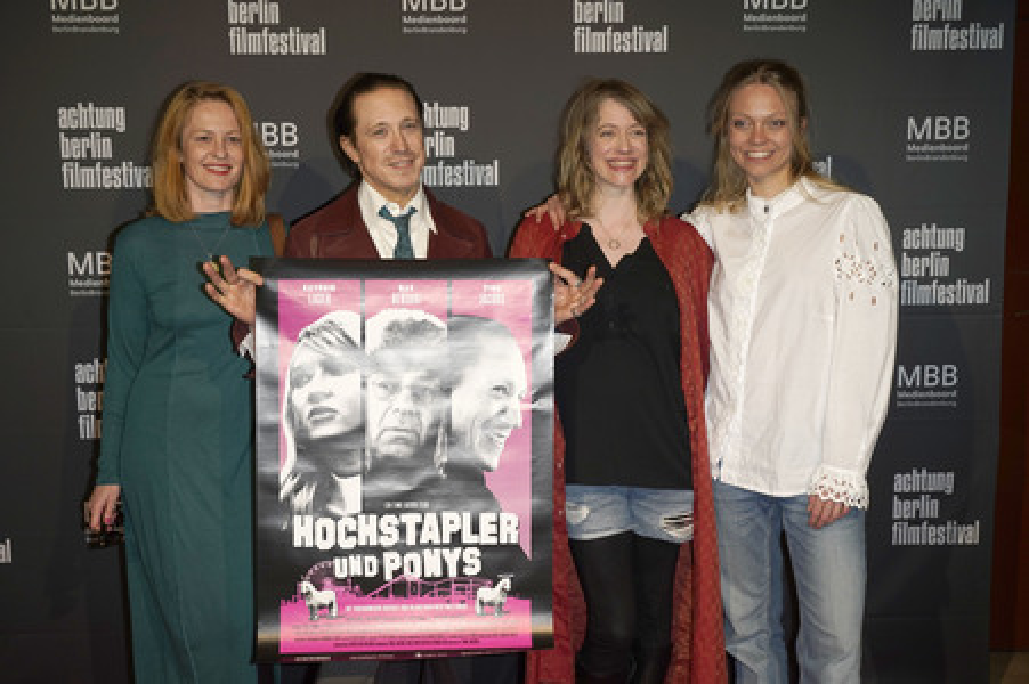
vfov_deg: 31.8
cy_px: 342
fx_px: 1200
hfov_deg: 46.4
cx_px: 514
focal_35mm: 42
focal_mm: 42
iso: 320
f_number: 5.6
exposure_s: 1/200
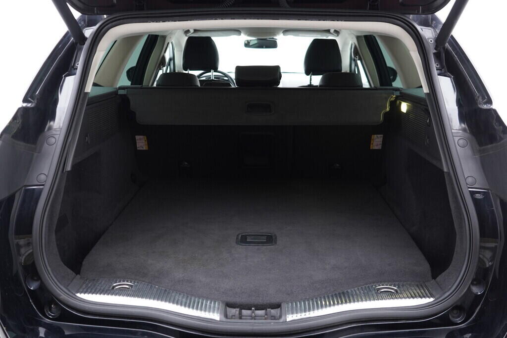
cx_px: 254
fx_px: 507
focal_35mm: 36
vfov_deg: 36.9
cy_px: 169
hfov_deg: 53.1
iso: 400
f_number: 2.8
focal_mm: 24
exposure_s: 1/40
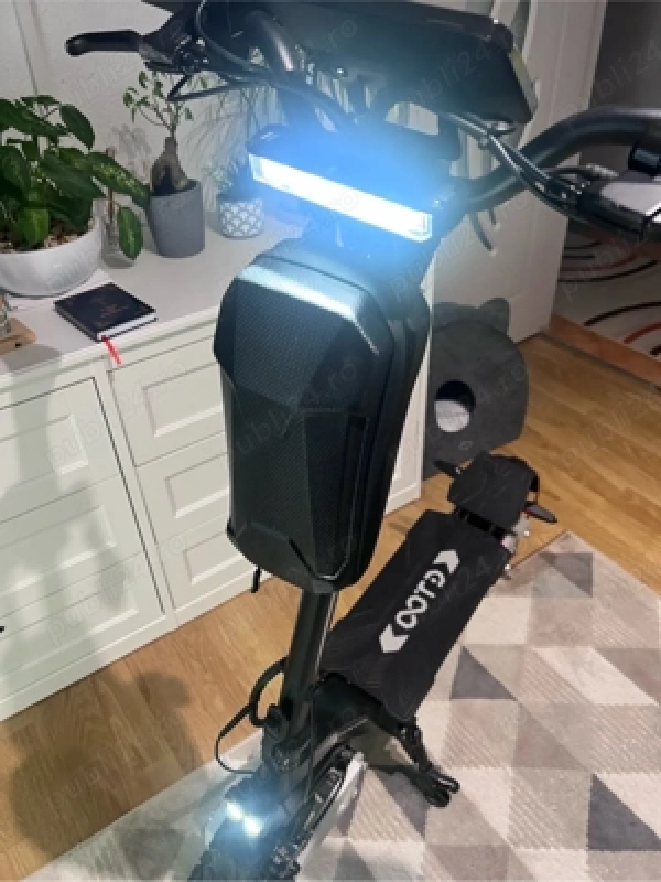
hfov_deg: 53.1
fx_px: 662
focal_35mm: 26
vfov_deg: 67.3
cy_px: 441
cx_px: 330
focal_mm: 5.7
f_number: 1.5
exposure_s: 1/50
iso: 125
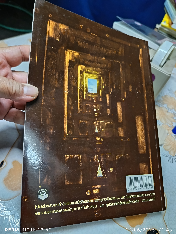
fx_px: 169
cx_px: 88
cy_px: 117
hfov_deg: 54.9
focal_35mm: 25
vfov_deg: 69.4
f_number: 1.7
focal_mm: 5.31
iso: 1982
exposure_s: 1/20
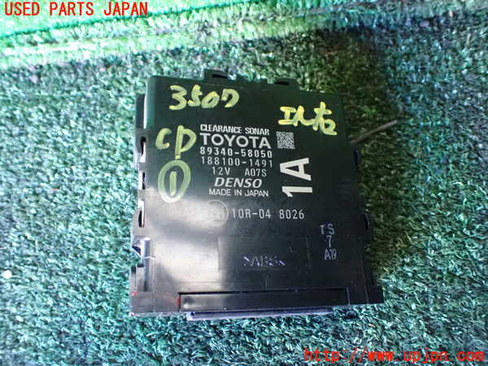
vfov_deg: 46.8
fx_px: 423
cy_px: 183
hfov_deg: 60.0
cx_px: 244
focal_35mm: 30
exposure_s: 1/30
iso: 1600
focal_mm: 5.4
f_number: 2.3
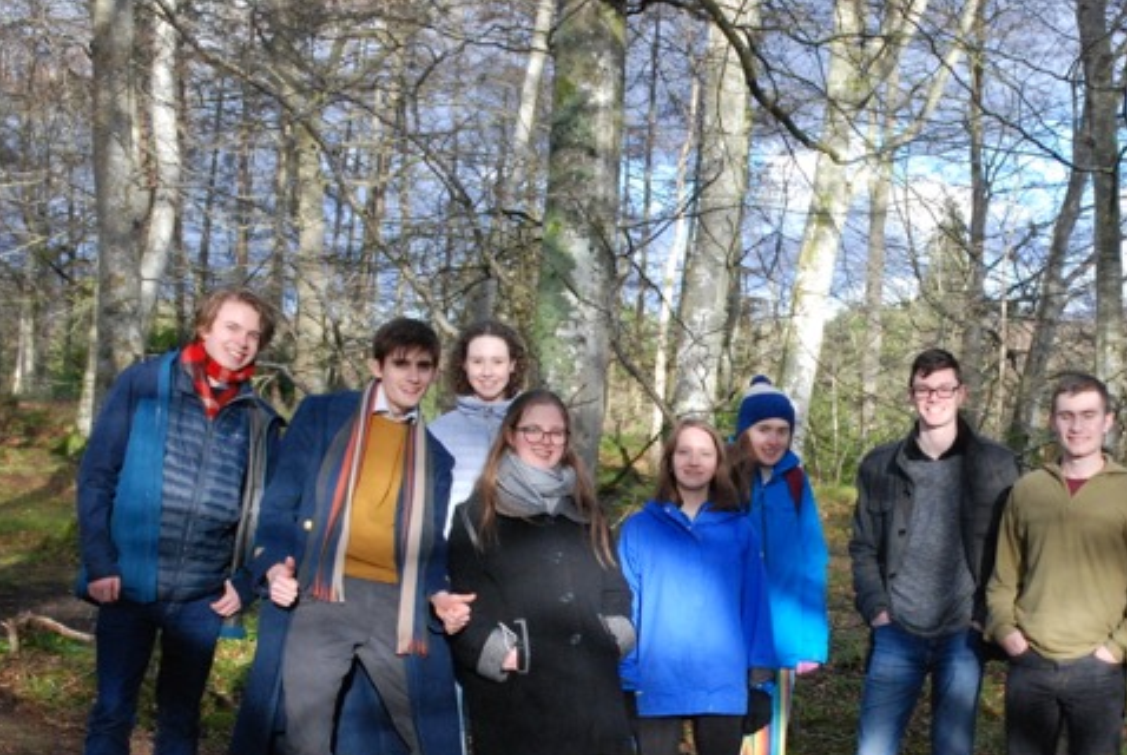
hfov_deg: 33.3
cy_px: 590
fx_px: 1842
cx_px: 858
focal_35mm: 59
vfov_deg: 22.9
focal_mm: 25
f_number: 9
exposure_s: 1/320
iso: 1250
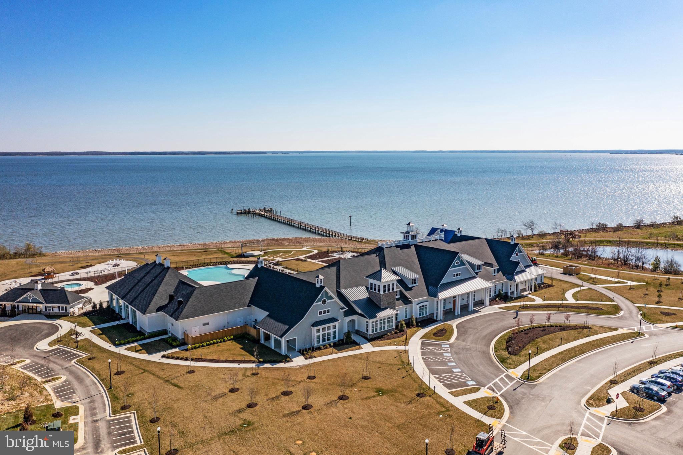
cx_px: 342
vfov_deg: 46.4
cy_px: 228
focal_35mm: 28
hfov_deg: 65.5
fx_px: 531
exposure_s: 1/500
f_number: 4
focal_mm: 10.26
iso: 100
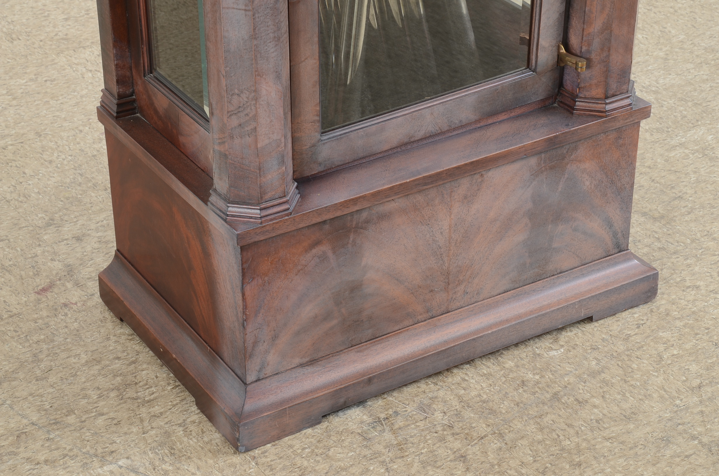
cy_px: 238
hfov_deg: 23.4
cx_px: 360
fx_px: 1734
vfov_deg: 15.6
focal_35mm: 87
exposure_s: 1/125
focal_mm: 58
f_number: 10
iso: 125
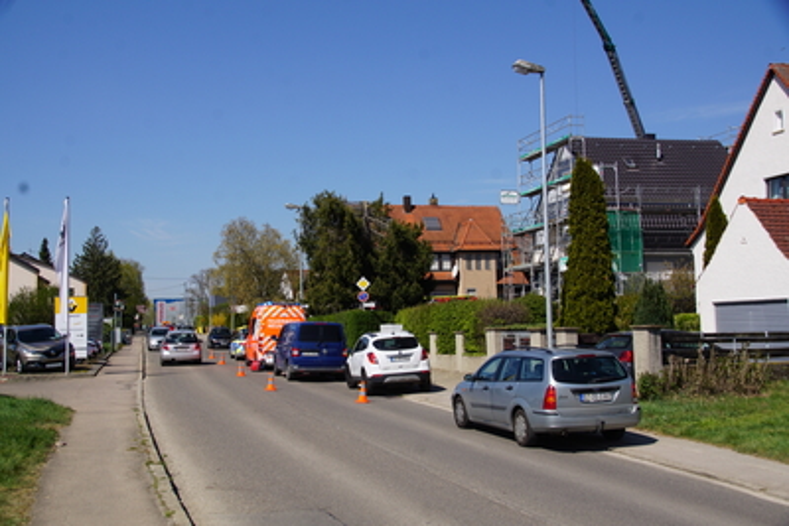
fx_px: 987
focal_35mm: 45
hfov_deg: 43.6
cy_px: 263
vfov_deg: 29.9
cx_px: 394
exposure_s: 1/200
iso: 100
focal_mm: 30
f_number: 11
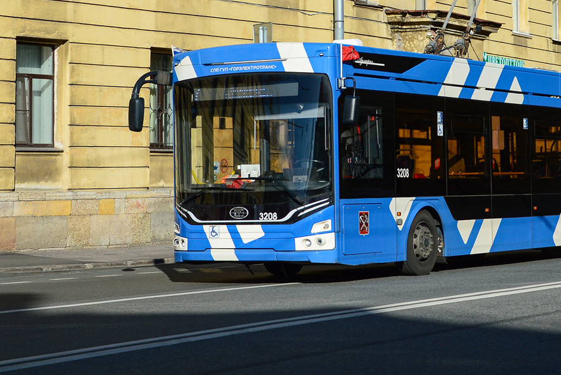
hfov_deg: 20.9
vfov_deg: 14.0
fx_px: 1512
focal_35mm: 97
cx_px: 375
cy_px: 66
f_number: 6.3
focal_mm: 38
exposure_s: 1/1250
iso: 200
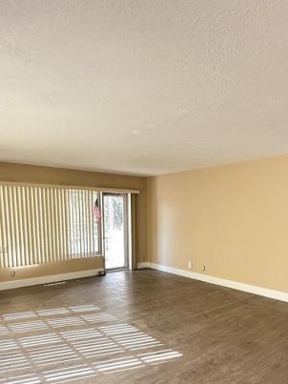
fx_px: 277
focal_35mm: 25
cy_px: 250
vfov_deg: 67.9
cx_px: 159
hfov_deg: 54.7
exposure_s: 1/99
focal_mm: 2.22
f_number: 2.2
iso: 250
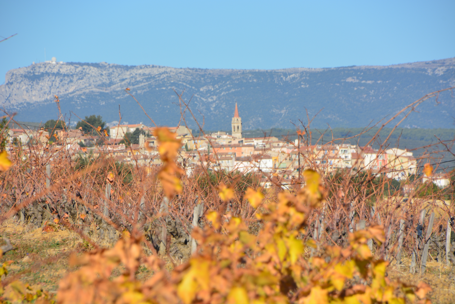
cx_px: 228
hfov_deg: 5.5
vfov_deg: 3.7
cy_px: 152
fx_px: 4741
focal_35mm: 375
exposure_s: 1/160
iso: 100
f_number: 11
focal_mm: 250
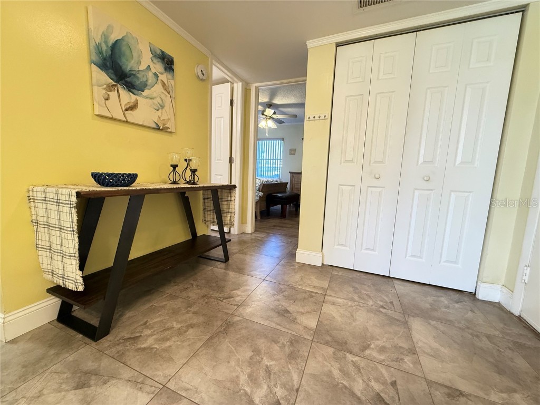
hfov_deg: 102.1
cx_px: 270
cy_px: 202
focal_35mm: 14
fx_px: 218
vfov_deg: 85.7
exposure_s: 1/60
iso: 400
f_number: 2.2
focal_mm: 2.22
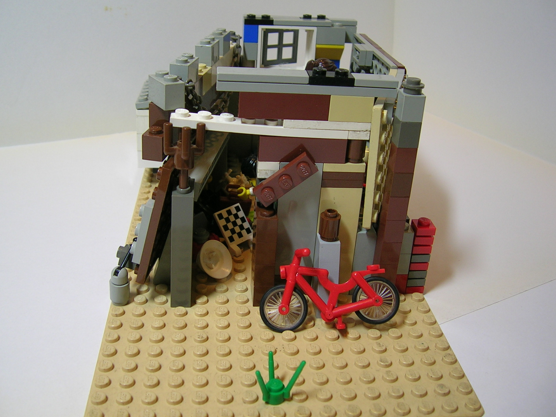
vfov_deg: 37.7
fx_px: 610
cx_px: 267
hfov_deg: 49.0
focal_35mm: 38
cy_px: 201
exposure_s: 1/14.5
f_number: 2.8
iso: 50
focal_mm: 5.4
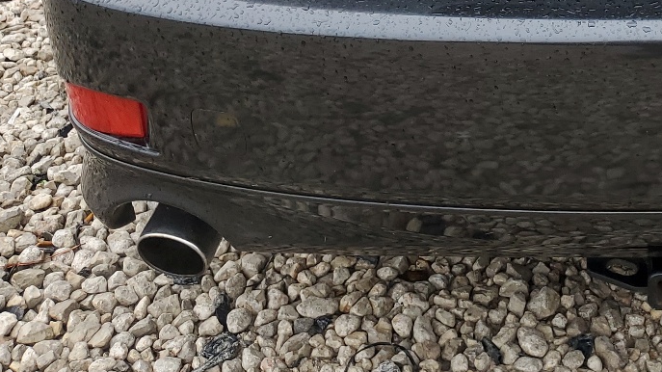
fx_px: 1158
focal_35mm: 66
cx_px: 667
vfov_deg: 16.6
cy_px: -187
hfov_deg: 29.7
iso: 50
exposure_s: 1/294
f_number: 1.5
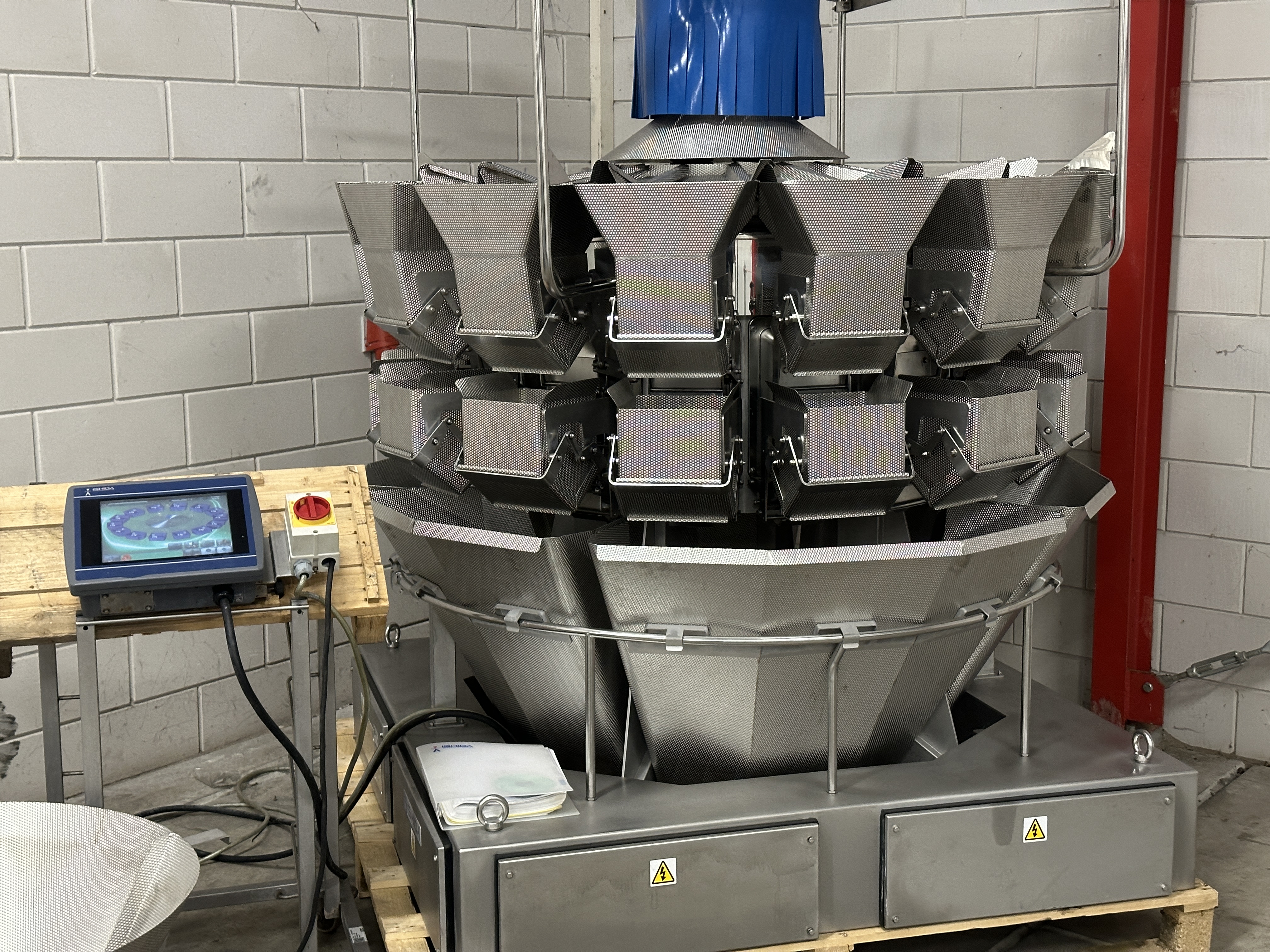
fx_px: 1761
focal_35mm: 48
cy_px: 476
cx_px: 635
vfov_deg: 30.3
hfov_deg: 39.7
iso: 320
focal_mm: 6.86
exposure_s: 1/33
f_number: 1.78
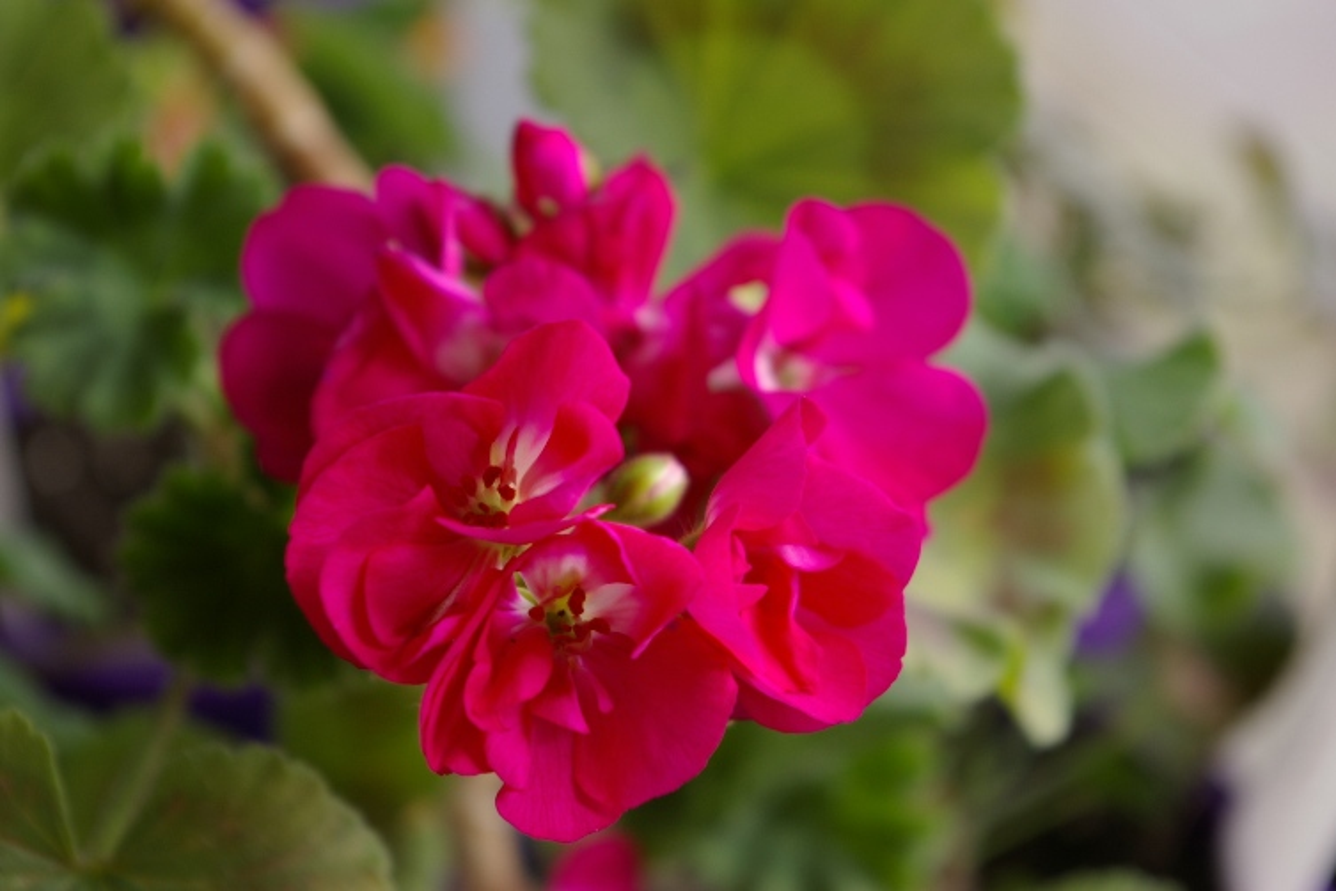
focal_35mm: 82
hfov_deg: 24.6
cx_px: 668
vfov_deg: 16.6
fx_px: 3061
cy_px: 446
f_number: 8
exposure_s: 1/90
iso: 200
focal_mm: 55
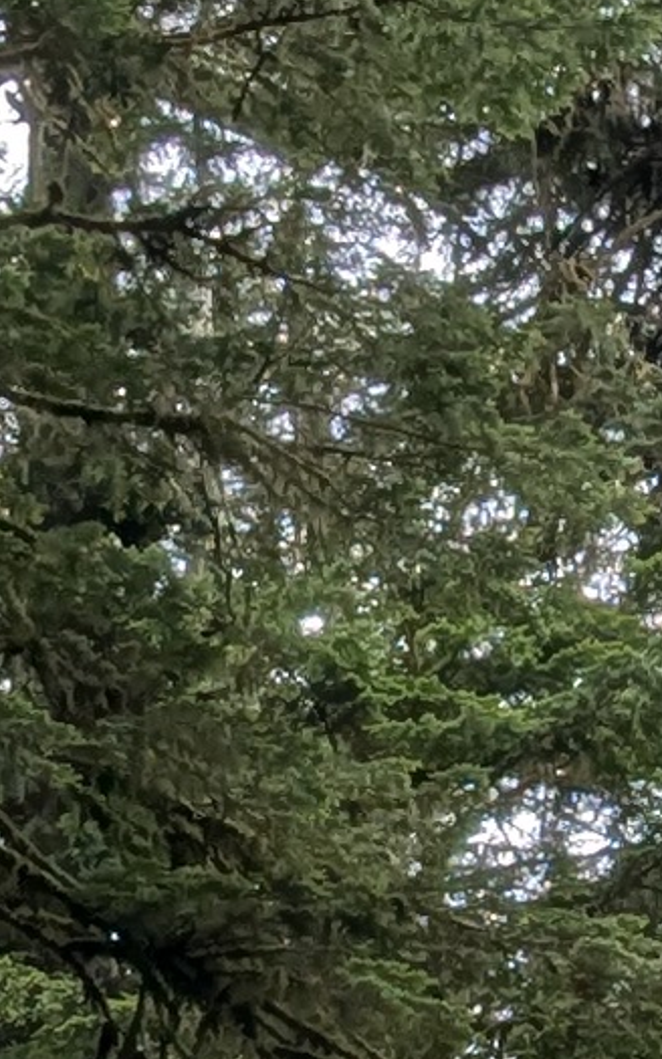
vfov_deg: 15.3
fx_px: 3811
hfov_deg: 9.8
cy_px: 1265
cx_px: -133
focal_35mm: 132
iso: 44
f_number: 2.2
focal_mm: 2.35
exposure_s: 1/869
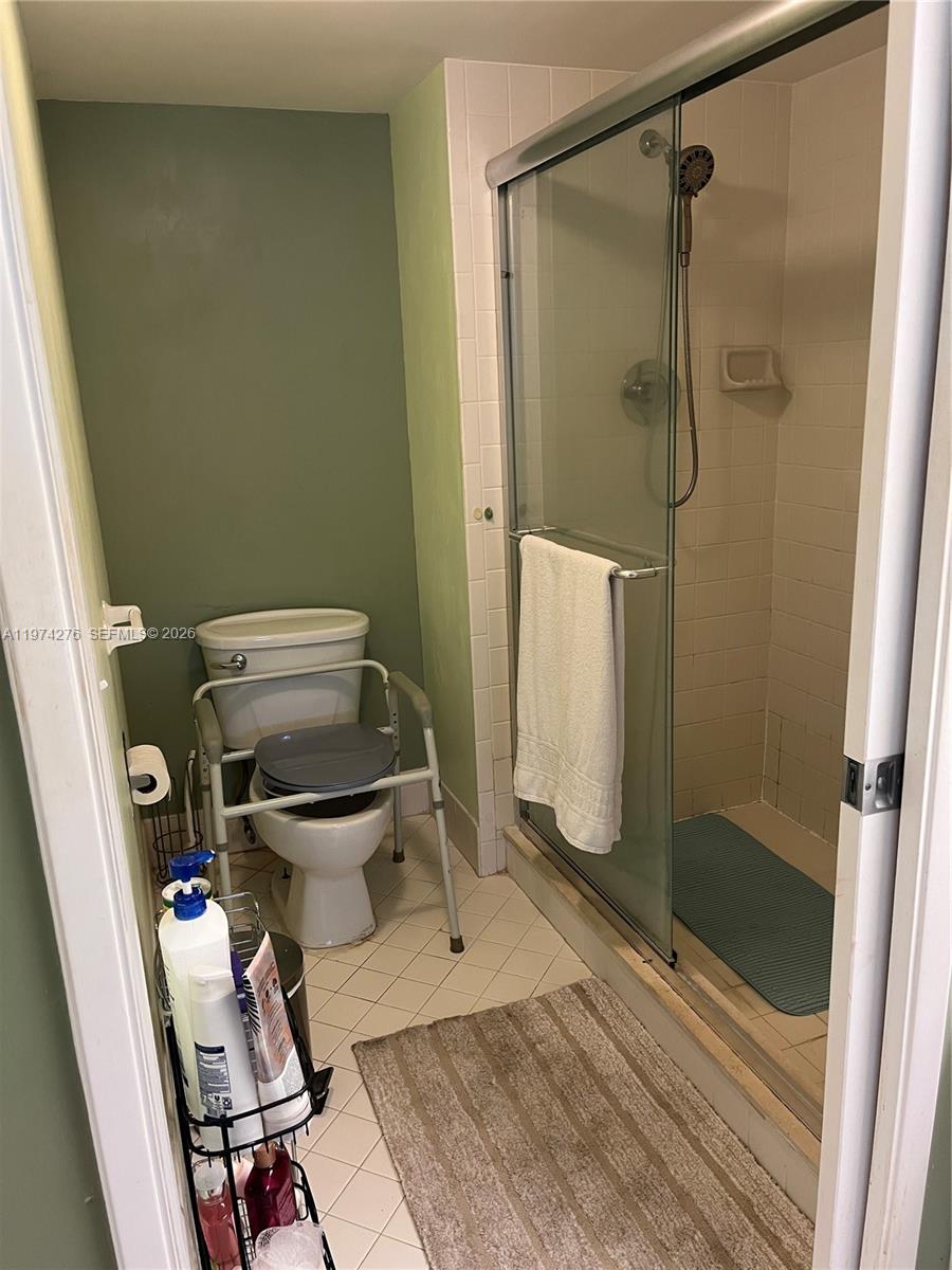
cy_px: 635
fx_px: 953
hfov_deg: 53.1
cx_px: 476
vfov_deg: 67.3
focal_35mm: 26
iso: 250
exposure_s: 1/60
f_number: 1.6
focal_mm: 5.1
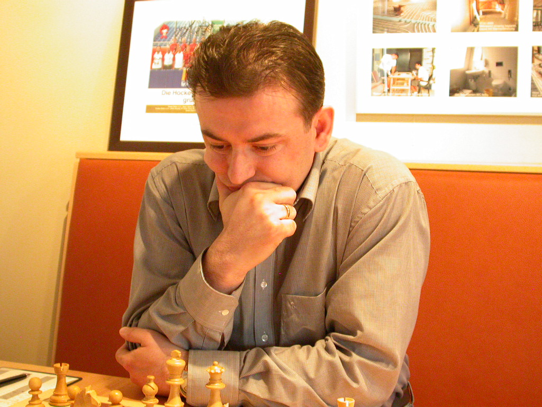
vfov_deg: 29.1
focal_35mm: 50
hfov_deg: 38.2
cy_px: 204
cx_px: 271
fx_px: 783
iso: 400
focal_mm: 10.4
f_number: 2.9
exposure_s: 1/23.2
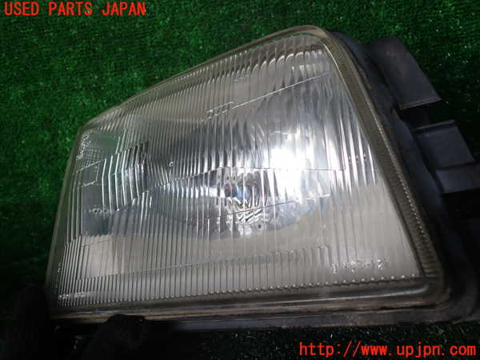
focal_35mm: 30
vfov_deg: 46.8
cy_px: 180
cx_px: 240
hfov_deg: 60.0
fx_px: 416
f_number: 2.3
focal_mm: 5.4
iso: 125
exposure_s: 1/60
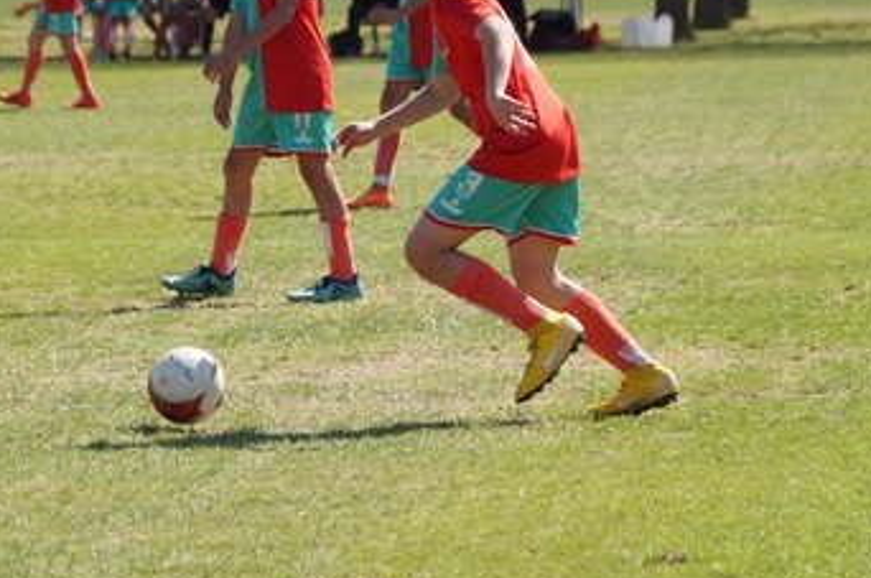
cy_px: 178
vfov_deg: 4.4
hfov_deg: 6.7
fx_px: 7465
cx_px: 397
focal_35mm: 309
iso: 800
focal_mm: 110
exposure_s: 1/2000
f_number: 6.3
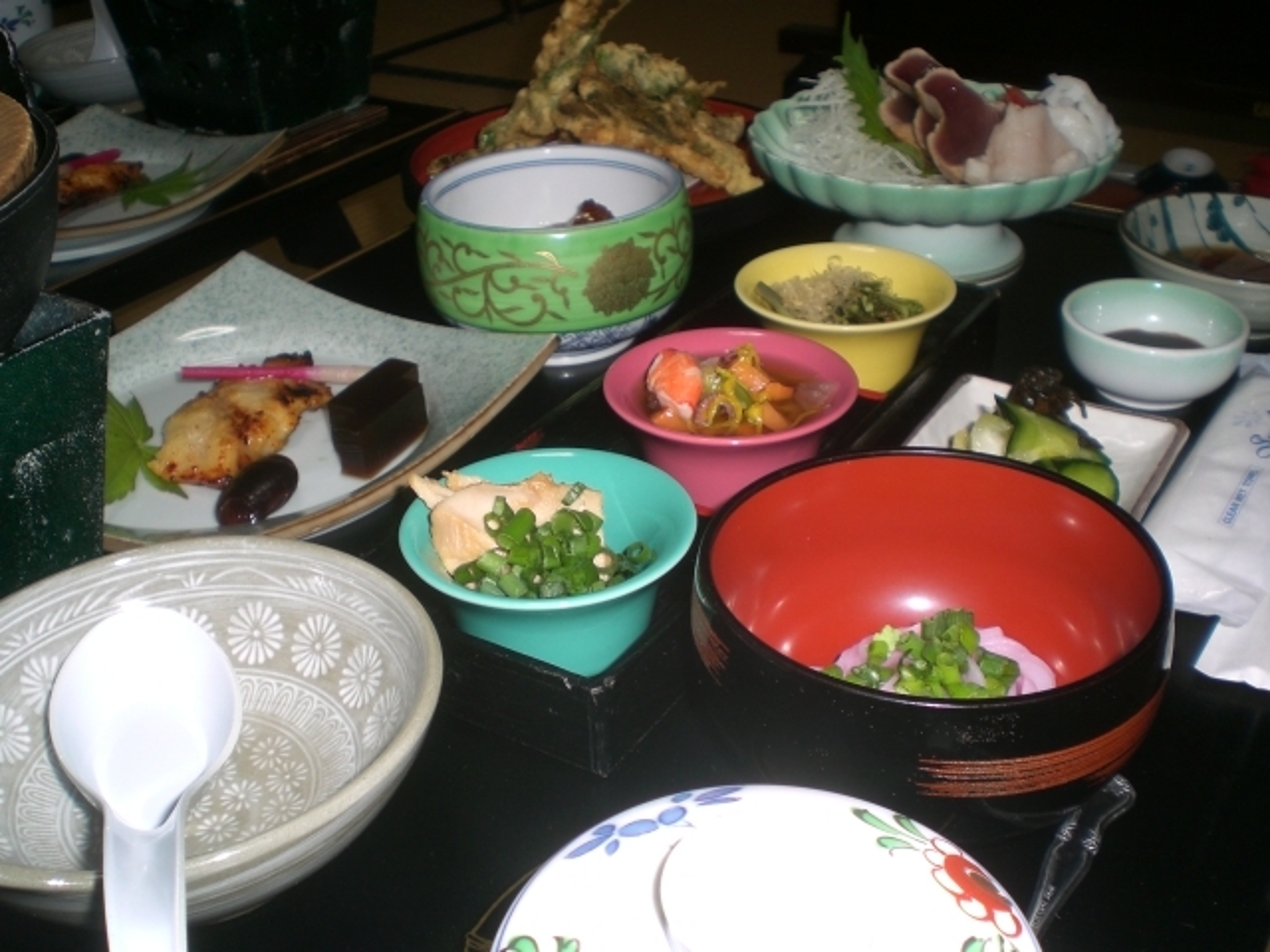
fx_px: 1394
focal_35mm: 38
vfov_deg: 37.7
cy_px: 476
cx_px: 635
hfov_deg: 49.0
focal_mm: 6.3
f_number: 3.1
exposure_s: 1/60
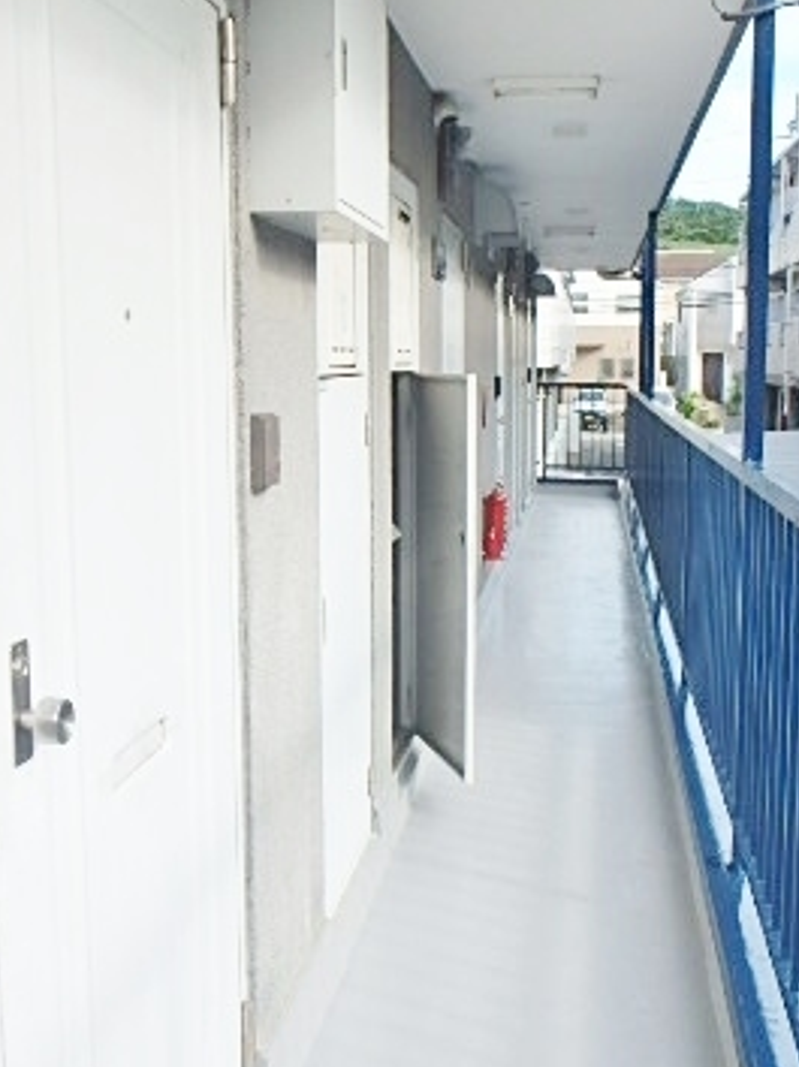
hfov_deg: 37.6
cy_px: 512
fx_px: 1171
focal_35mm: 38
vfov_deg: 49.0
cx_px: 443
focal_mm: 3.7
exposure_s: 1/400
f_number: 3.5
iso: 125
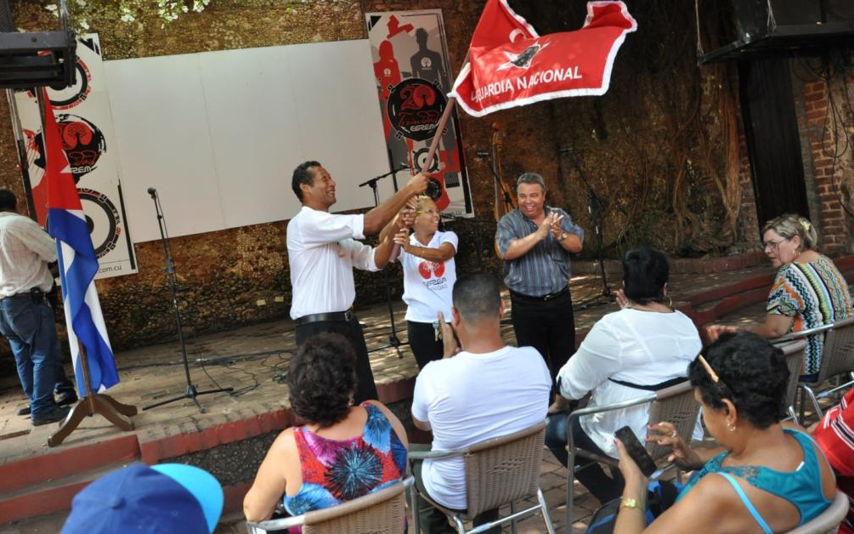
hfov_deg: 66.5
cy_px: 255
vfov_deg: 44.5
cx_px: 434
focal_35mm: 28
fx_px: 652
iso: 1100
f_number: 5.6
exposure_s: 1/200
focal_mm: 18
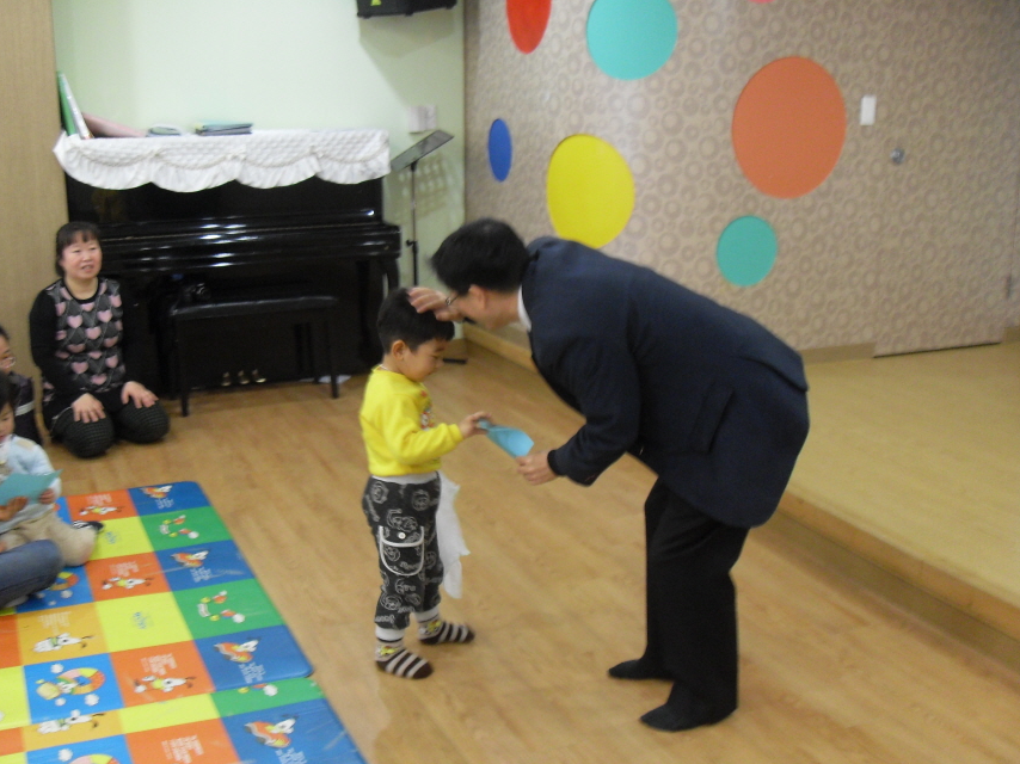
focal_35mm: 39
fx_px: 1149
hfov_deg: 47.9
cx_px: 493
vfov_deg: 36.8
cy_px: 396
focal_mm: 6.3
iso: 200
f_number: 2.8
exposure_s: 1/15
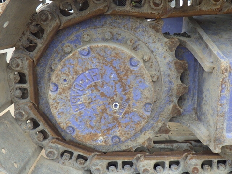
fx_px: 228
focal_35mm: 34
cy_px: 87
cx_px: 116
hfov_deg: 54.0
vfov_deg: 41.8
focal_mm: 6.1
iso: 125
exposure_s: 1/200
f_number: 3.8
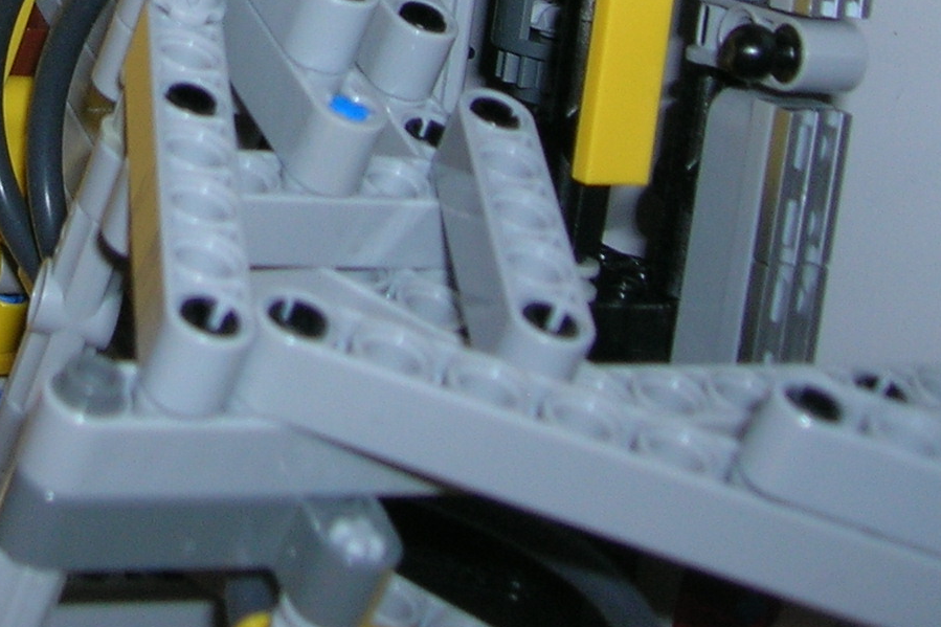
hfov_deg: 19.5
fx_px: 2666
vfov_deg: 12.8
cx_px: 22
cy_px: -284
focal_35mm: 102
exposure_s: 1/60.1
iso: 50
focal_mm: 5.7
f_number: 2.9
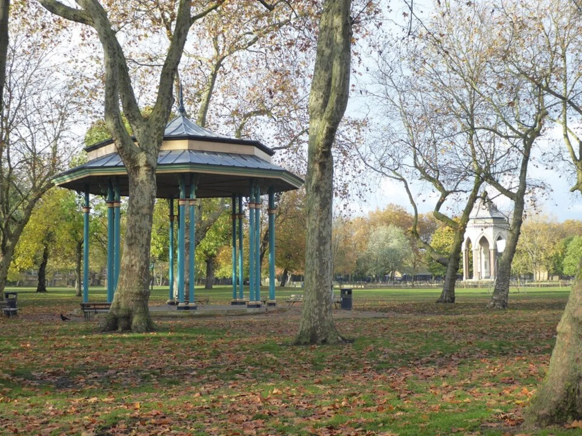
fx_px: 891
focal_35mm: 53
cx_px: 291
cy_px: 218
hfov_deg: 36.2
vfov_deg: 27.5
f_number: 4.1
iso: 125
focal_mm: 9
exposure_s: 1/250
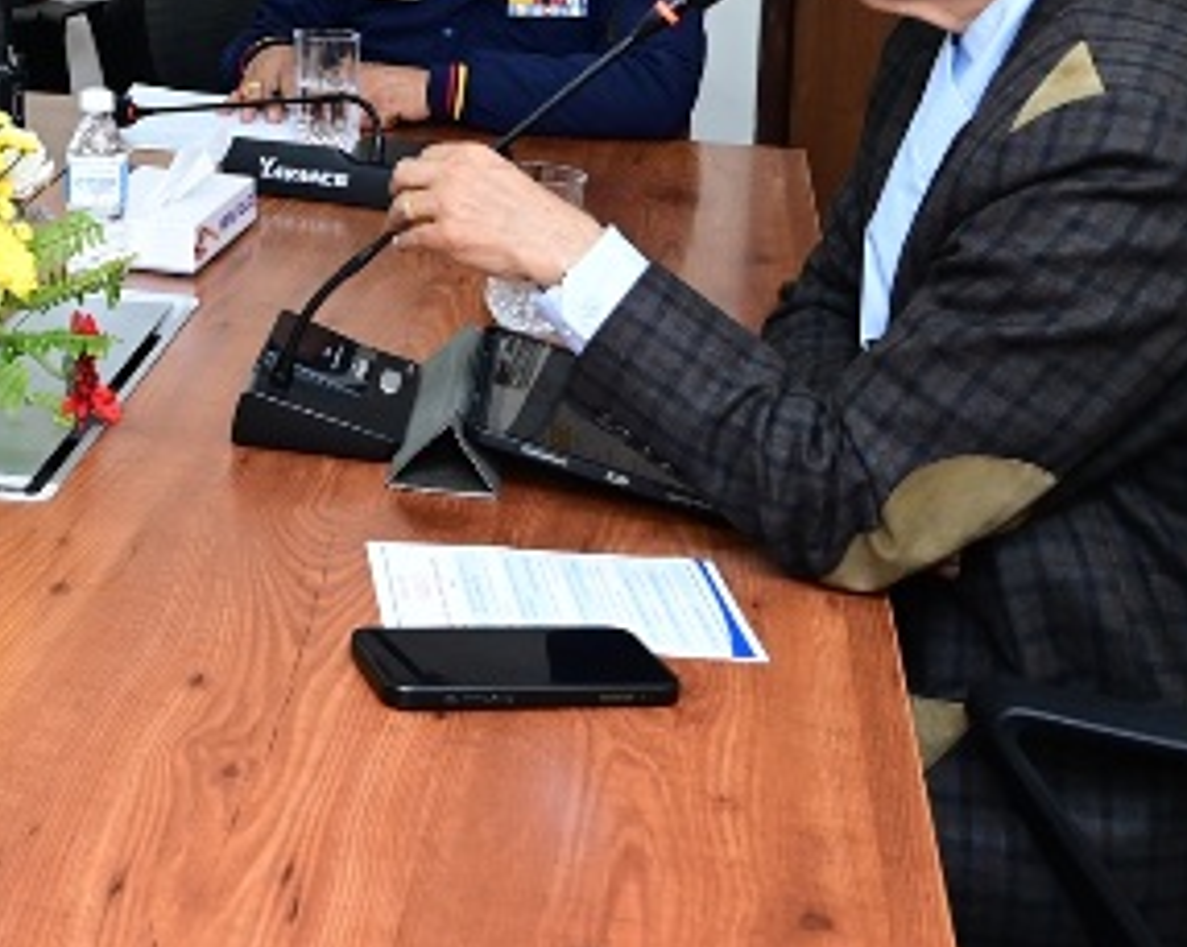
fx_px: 2432
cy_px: -120
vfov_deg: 20.9
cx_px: -145
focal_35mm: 69
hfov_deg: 25.3
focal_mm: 26.5
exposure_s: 1/200
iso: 2500
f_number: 7.1
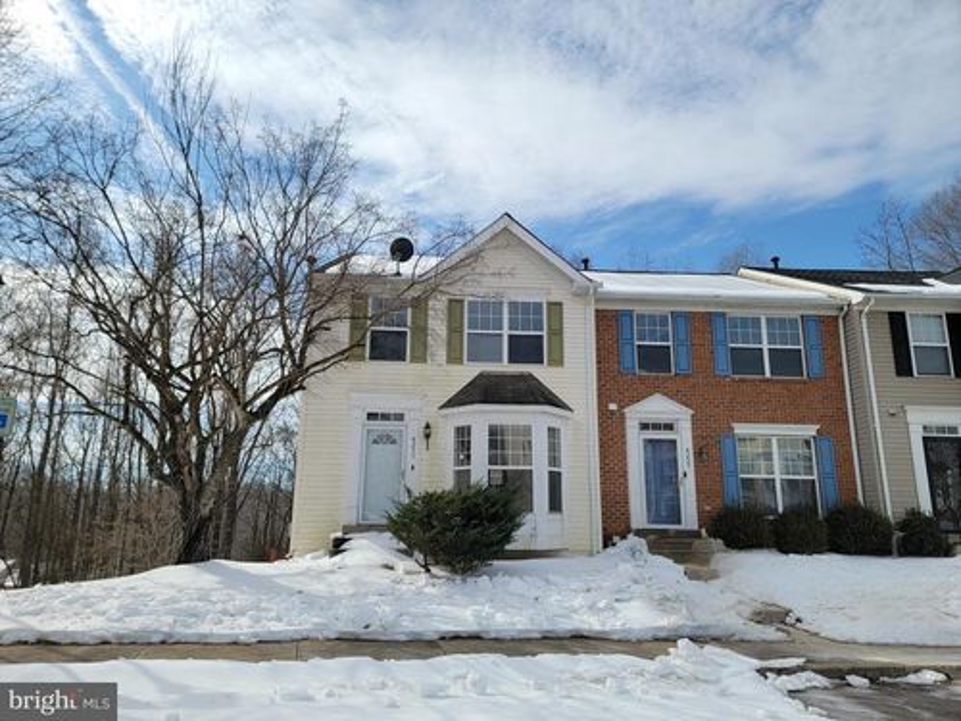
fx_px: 666
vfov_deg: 56.8
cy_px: 360
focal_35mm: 24
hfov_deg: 71.6
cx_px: 480
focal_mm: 6.7
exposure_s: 1/1429
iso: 16
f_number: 1.8
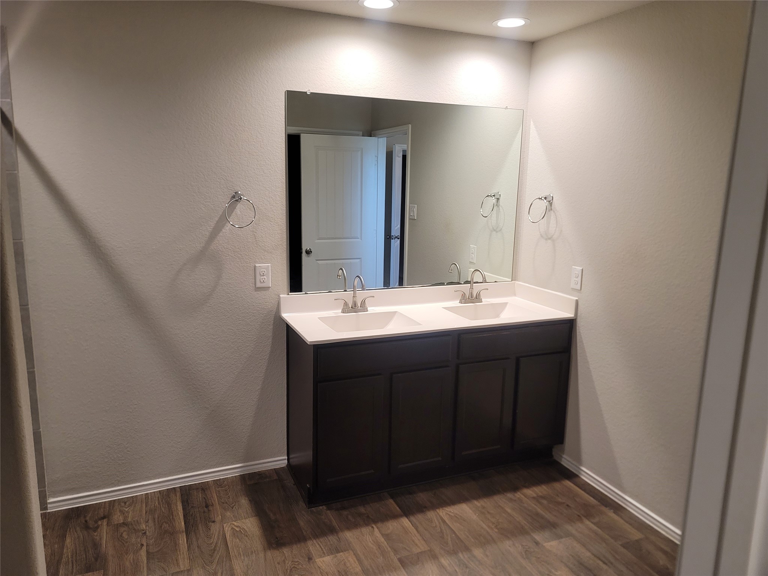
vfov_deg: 54.9
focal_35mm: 25
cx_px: 384
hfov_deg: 69.4
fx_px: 555
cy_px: 288
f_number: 1.8
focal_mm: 7
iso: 320
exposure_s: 1/120
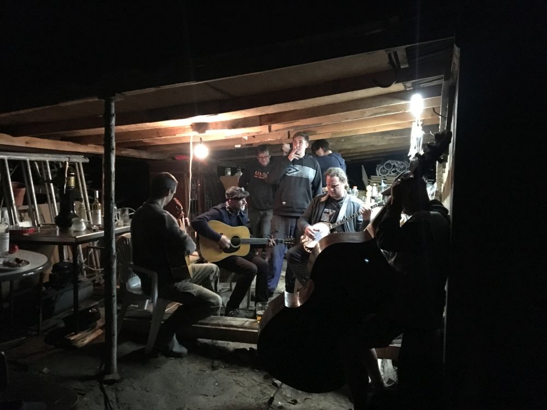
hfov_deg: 61.7
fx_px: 458
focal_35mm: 29
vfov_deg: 48.2
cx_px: 274
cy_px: 205
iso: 1000
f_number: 2.2
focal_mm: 4.15
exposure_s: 1/17
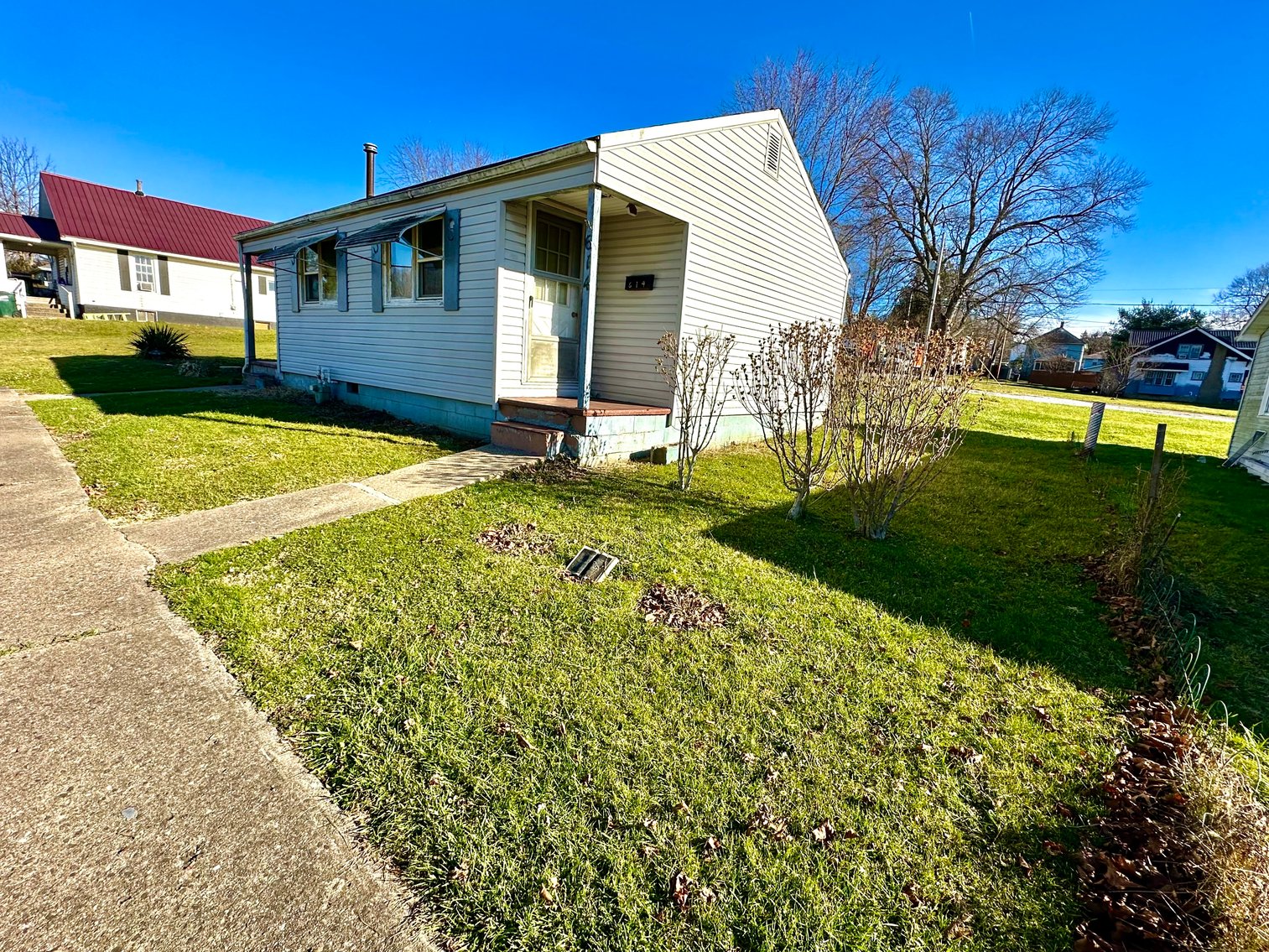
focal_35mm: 14
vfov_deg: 85.7
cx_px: 634
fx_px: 513
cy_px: 476
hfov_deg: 102.1
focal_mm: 2.22
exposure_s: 1/1289
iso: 50
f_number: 2.2
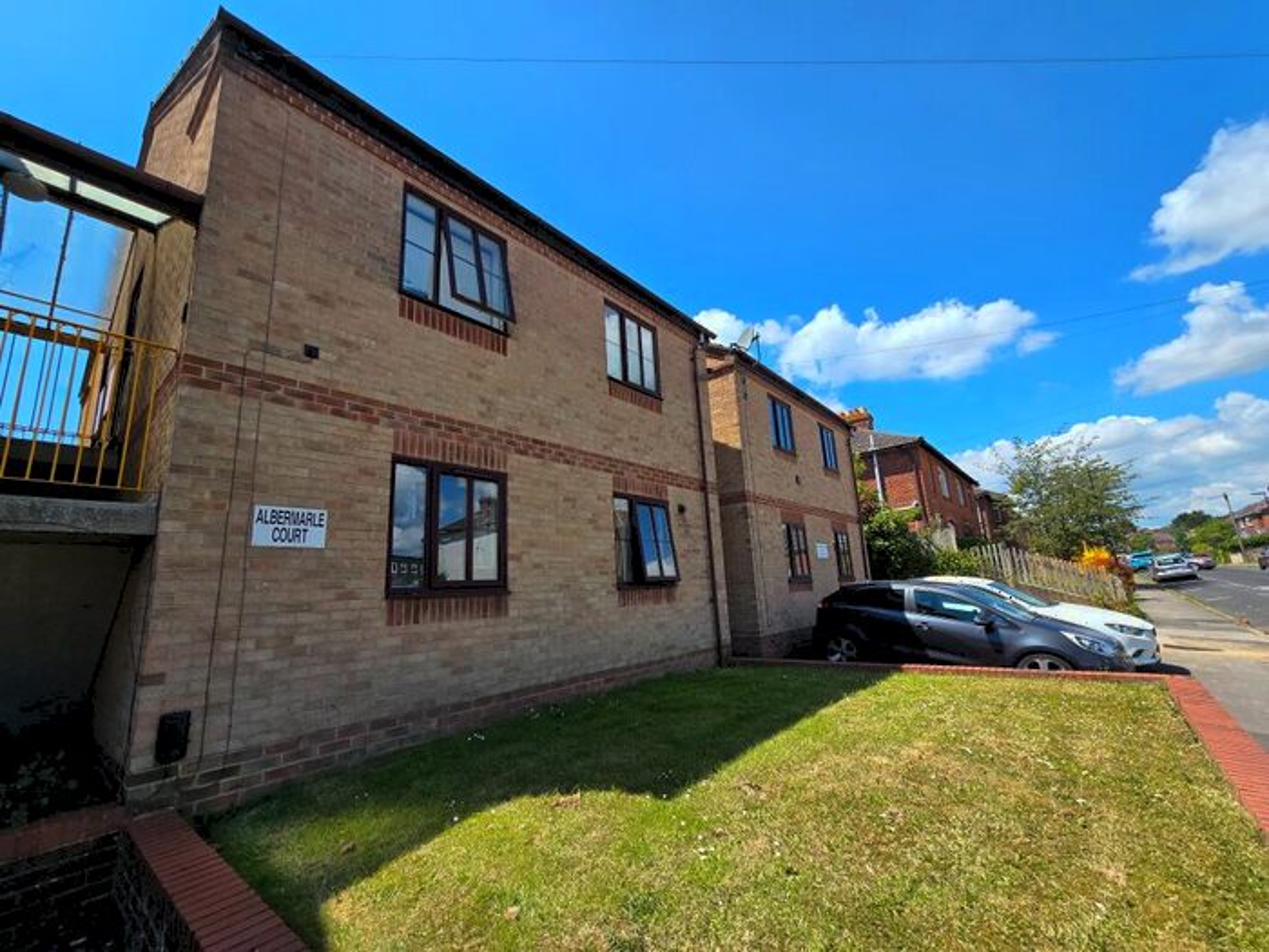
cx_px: 634
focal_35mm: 13
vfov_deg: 89.9
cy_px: 476
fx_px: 477
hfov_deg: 106.2
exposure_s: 1/1732
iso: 50
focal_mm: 2.2
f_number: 2.2
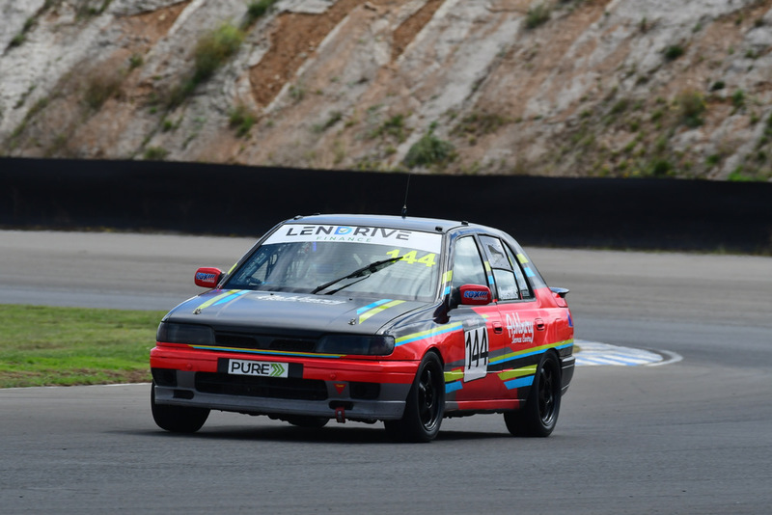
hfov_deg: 3.6
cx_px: 386
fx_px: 12227
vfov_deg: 2.4
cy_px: 258
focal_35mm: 570
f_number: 10
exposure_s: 1/640
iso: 400
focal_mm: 380
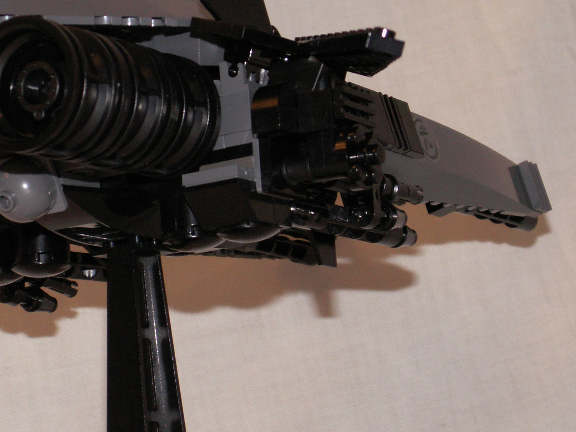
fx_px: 1930
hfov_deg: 16.9
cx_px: 169
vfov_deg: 12.8
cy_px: 137
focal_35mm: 116
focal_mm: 10.26
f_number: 3.2
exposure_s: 1/40
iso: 160
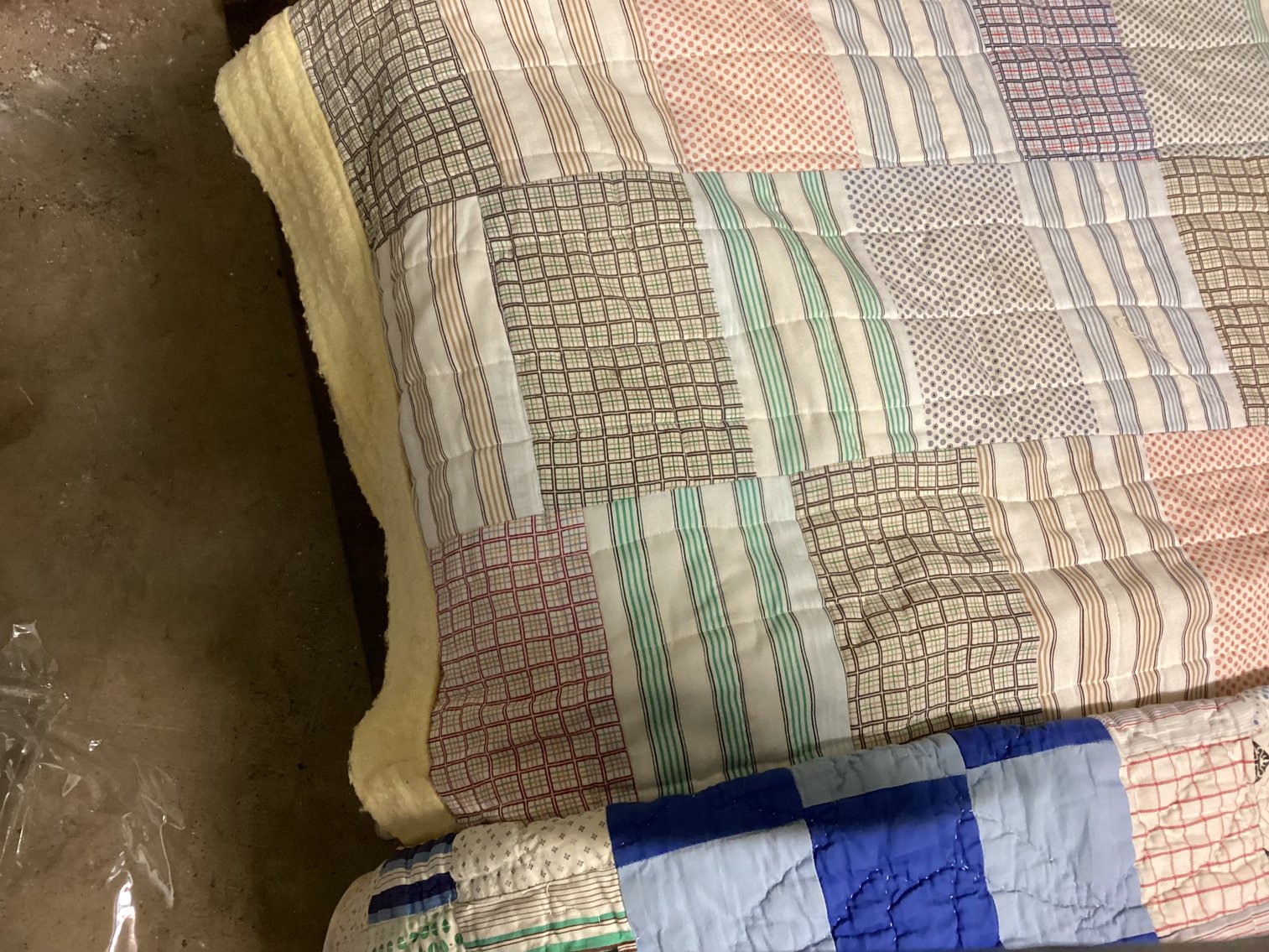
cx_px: 634
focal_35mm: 31
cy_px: 476
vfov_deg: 45.4
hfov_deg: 58.3
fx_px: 1137
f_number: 2.4
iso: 250
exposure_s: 1/40
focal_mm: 3.3
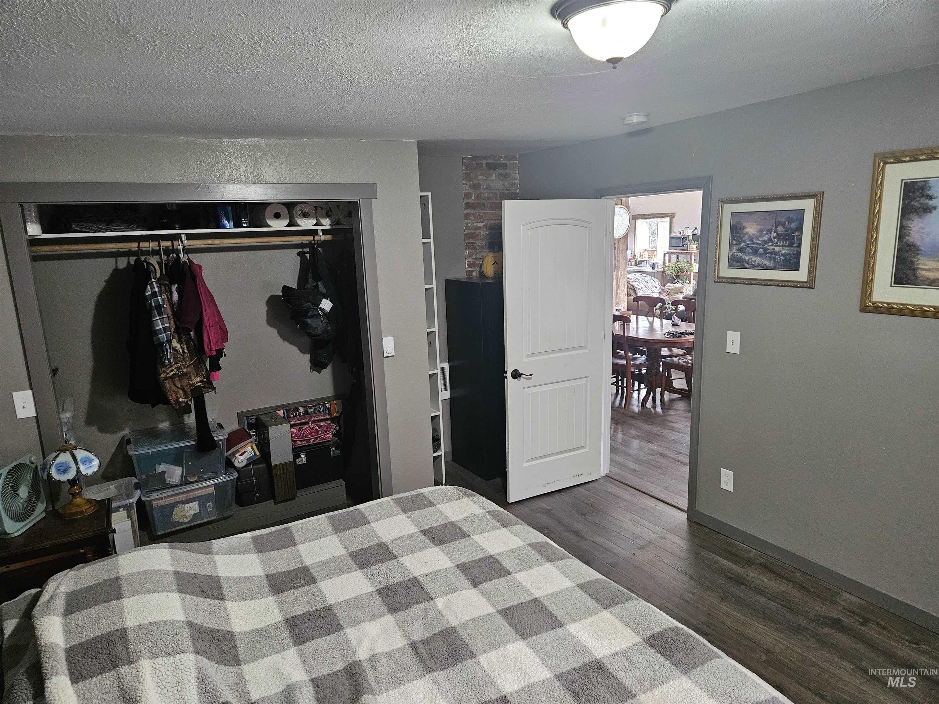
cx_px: 470
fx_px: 624
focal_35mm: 23
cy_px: 352
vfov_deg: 58.9
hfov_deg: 73.9
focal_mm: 5.4
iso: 500
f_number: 1.8
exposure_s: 1/60
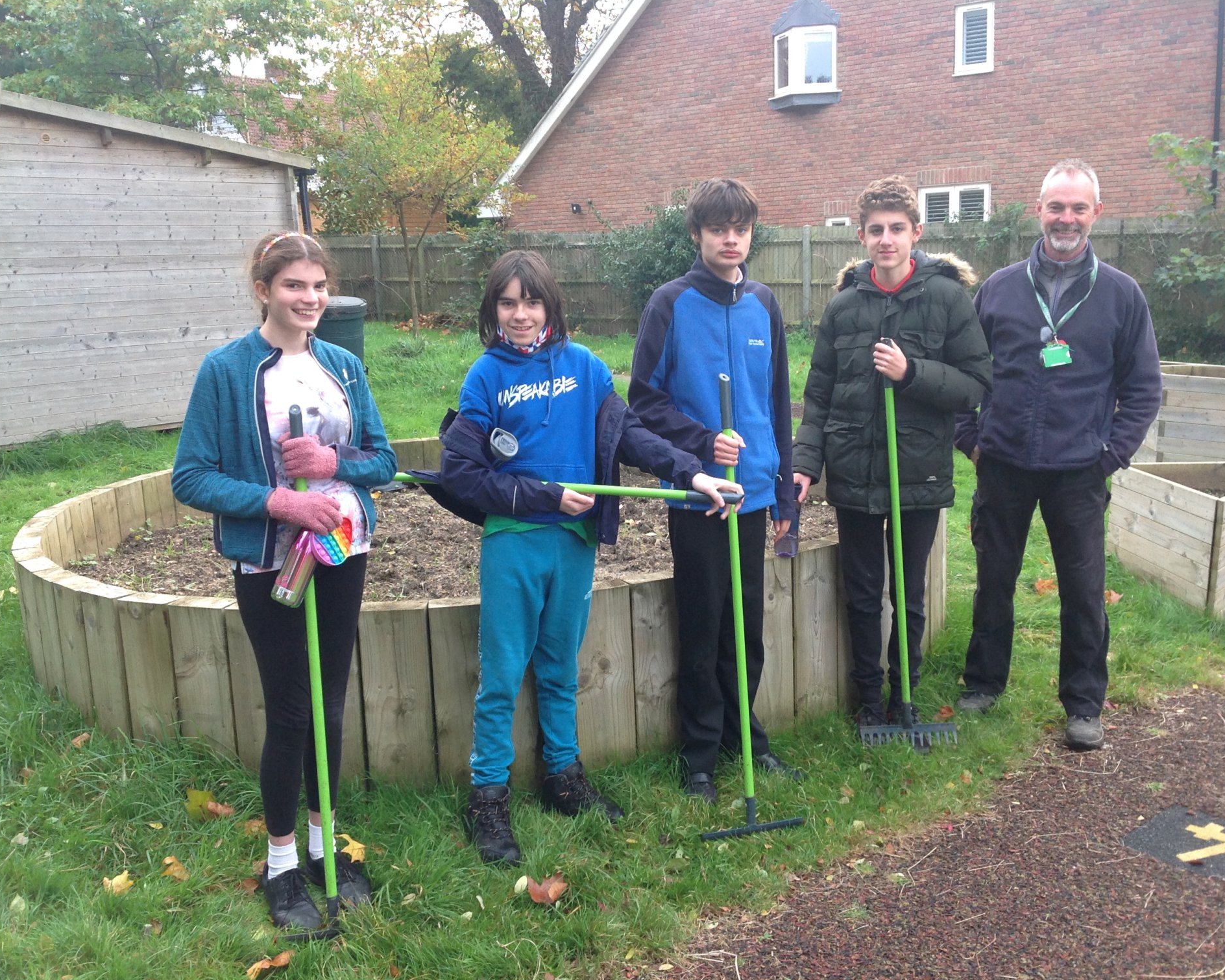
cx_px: 625
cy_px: 494
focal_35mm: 37
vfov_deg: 40.1
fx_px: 1341
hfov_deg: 49.1
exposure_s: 1/120
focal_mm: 4.28
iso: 80
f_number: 2.4
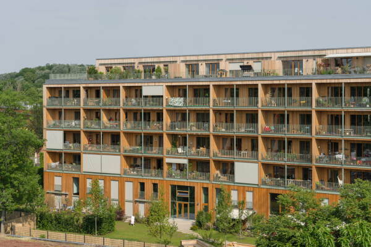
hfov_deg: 32.4
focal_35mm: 62
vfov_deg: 21.9
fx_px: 639
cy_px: 124
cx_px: 186
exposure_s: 1/500
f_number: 11
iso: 200
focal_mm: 62
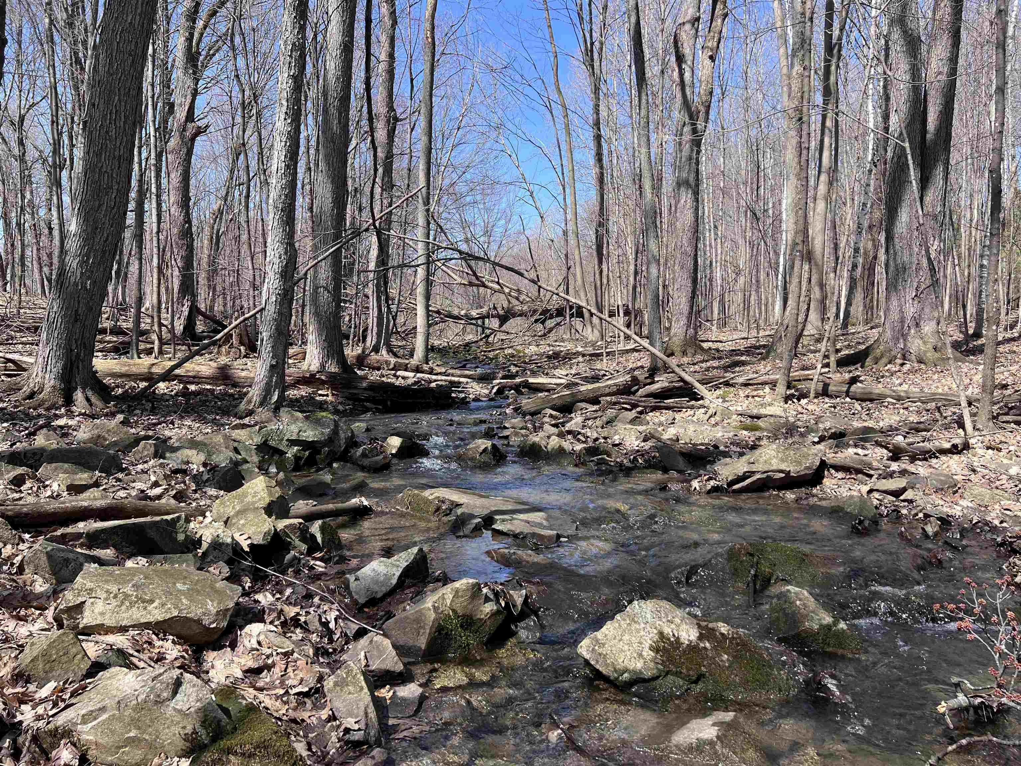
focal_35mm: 26
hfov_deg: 67.3
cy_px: 383
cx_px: 510
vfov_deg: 53.1
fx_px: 767
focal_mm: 5.7
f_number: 1.5
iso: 50
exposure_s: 1/1344
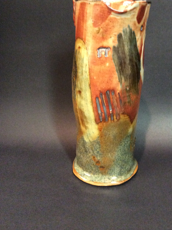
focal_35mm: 40
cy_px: 94
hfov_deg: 35.7
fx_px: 266
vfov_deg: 46.6
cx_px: 106
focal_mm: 3.3
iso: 400
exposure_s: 1/15
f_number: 2.4
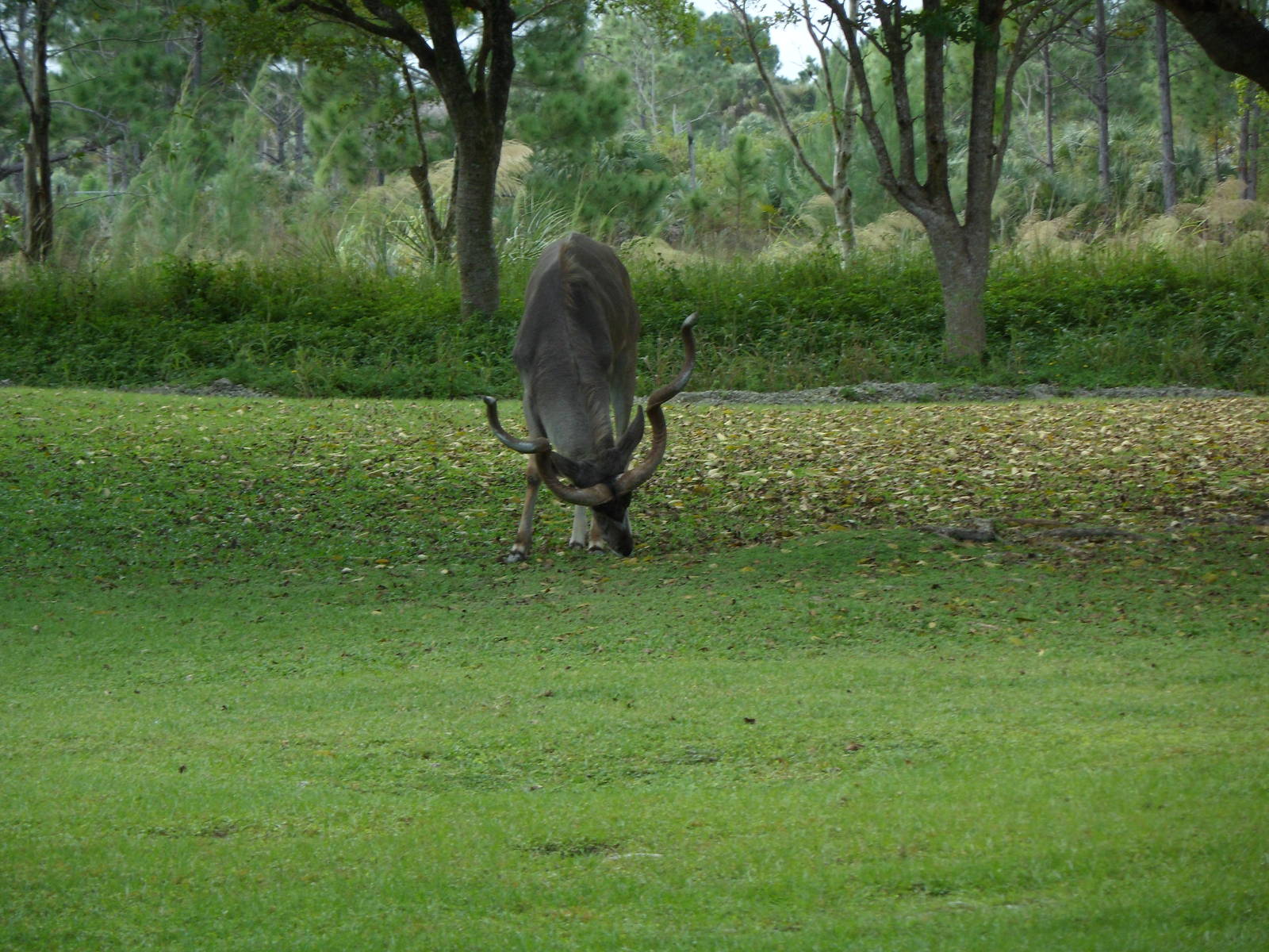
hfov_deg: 7.3
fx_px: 9898
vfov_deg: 5.5
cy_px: 476
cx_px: 634
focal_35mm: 270
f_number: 5.9
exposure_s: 1/180
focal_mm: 46.8
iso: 80
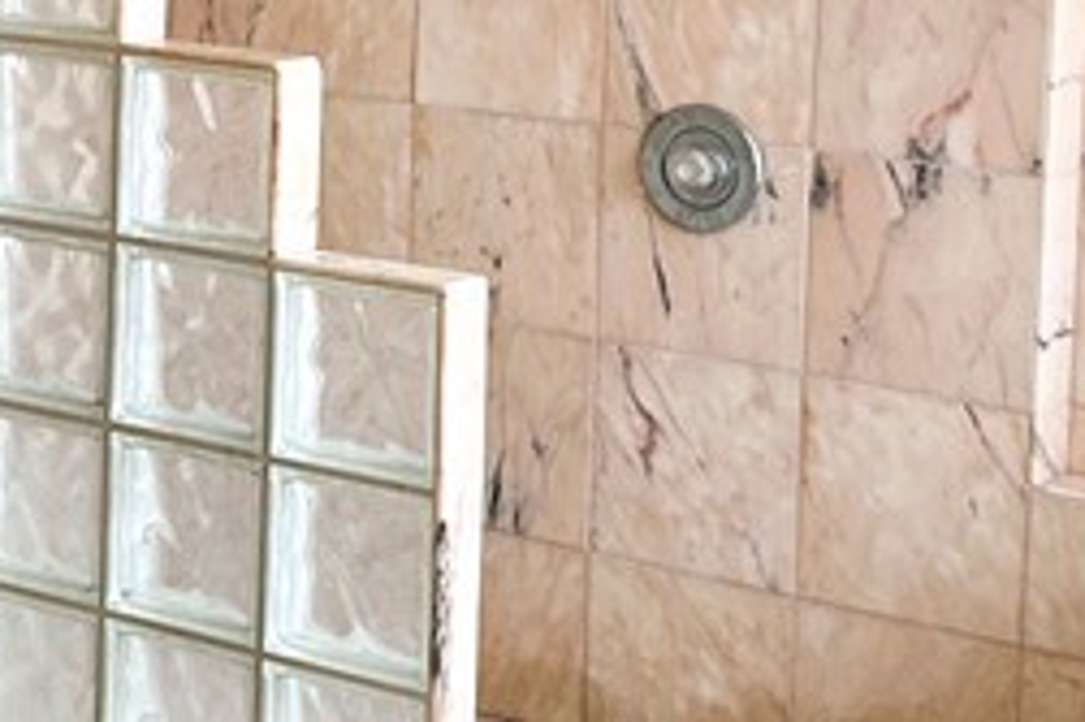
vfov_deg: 13.2
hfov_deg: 19.2
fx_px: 3072
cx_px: -99
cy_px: -35
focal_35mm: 102
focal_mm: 6.86
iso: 64
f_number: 1.78
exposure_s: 1/184
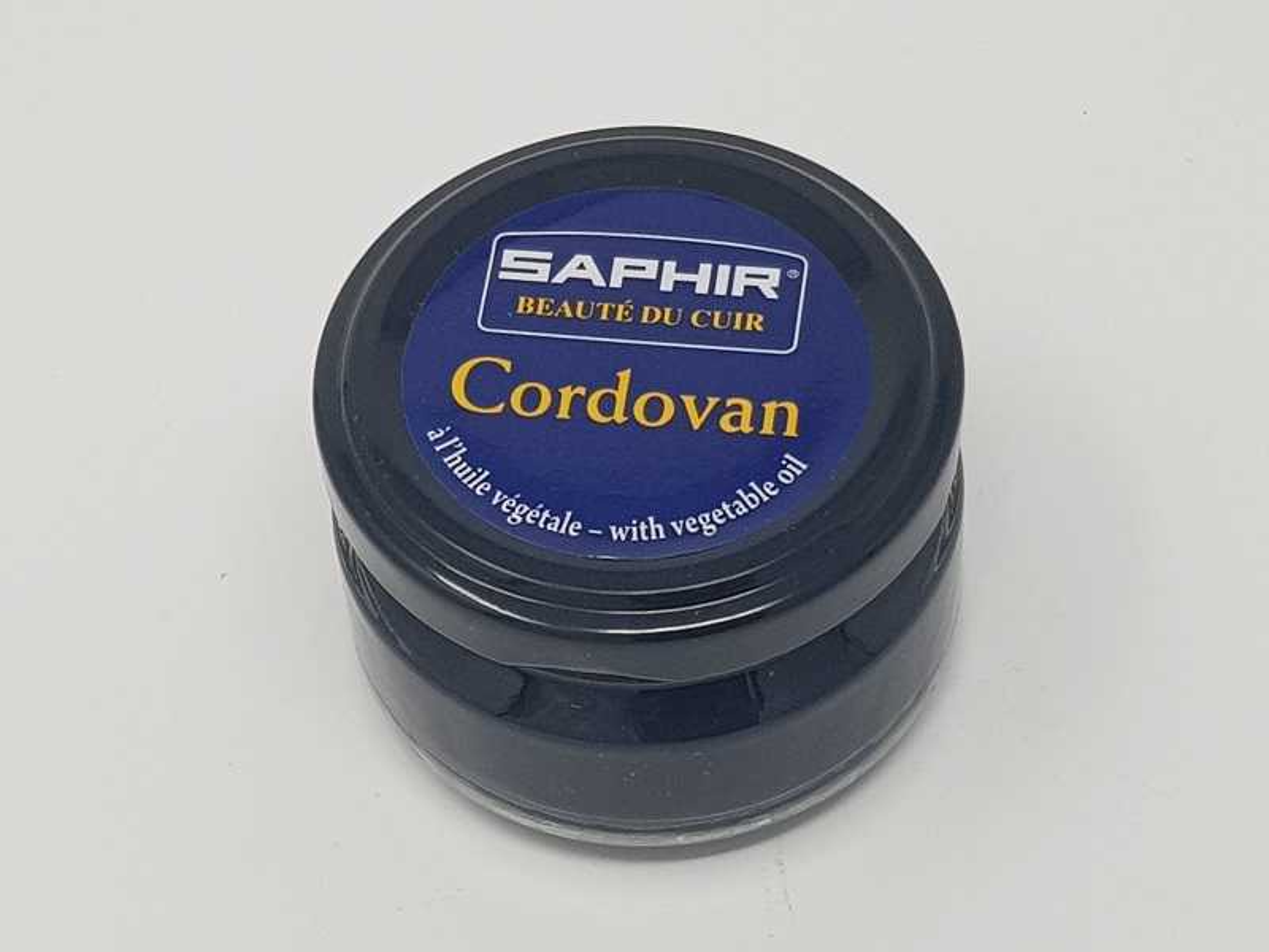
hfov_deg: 67.3
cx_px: 634
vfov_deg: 53.1
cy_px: 476
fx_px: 953
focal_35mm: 26
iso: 40
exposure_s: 1/195
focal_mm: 4.2
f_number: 1.7
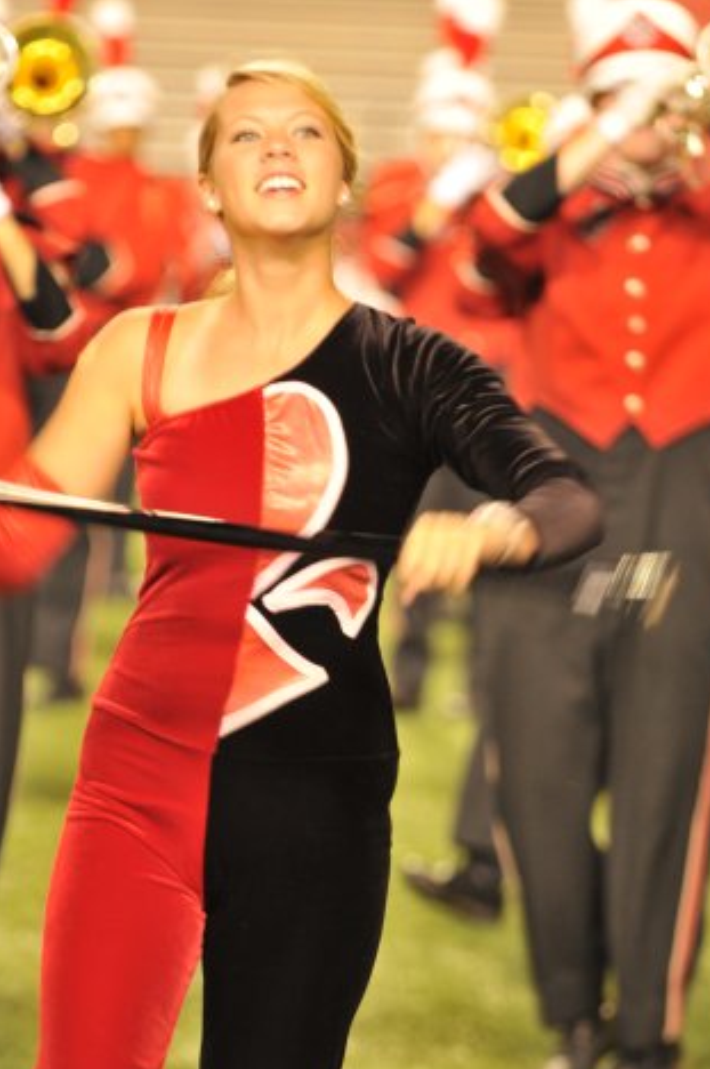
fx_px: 7975
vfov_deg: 7.7
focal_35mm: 269
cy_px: 573
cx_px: 287
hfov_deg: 5.1
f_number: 2.8
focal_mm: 140
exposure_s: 1/60
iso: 560
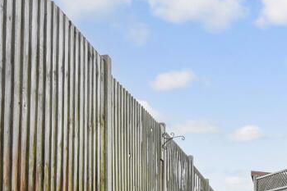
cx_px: 238
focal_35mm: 44
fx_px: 351
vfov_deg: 26.3
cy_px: 243
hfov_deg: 42.1
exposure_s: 1/800
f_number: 7.1
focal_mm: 10
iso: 1600
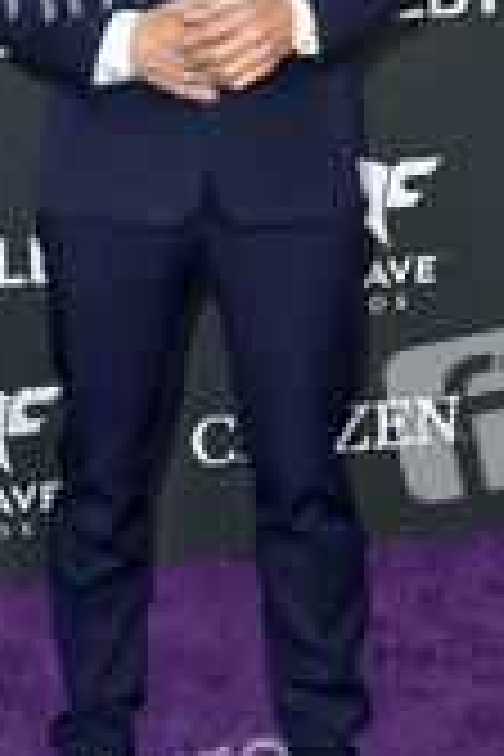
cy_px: 171
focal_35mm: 105
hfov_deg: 13.0
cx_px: 209
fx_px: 2205
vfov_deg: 19.3
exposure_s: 1/250
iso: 250
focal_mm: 44
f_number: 5
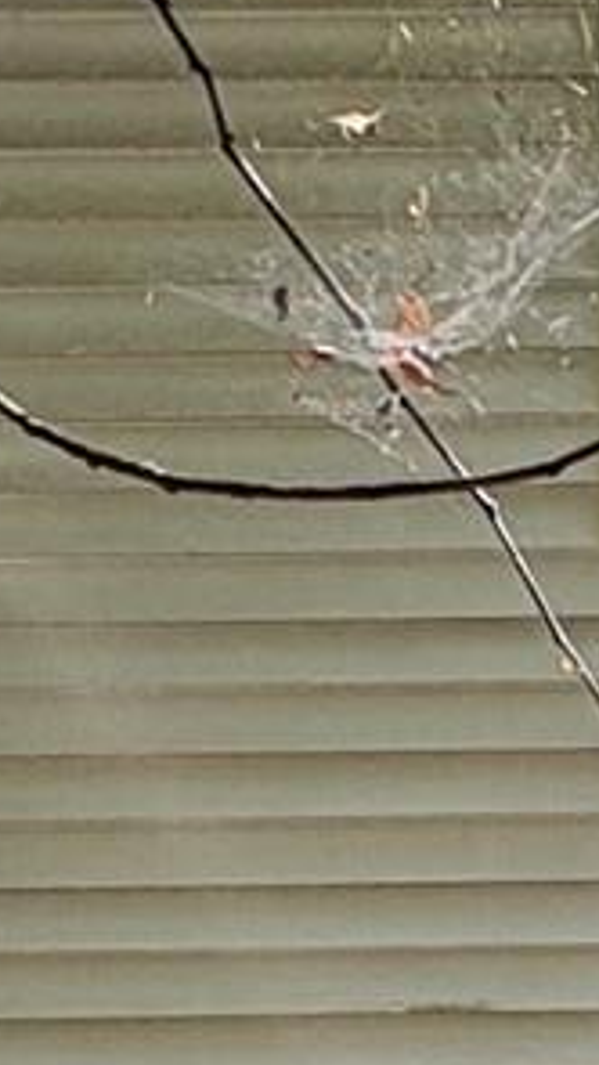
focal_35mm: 106
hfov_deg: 10.5
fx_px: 2992
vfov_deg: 17.7
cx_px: 1212
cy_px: 1679
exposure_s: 1/295
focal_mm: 2.22
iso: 40
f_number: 2.2
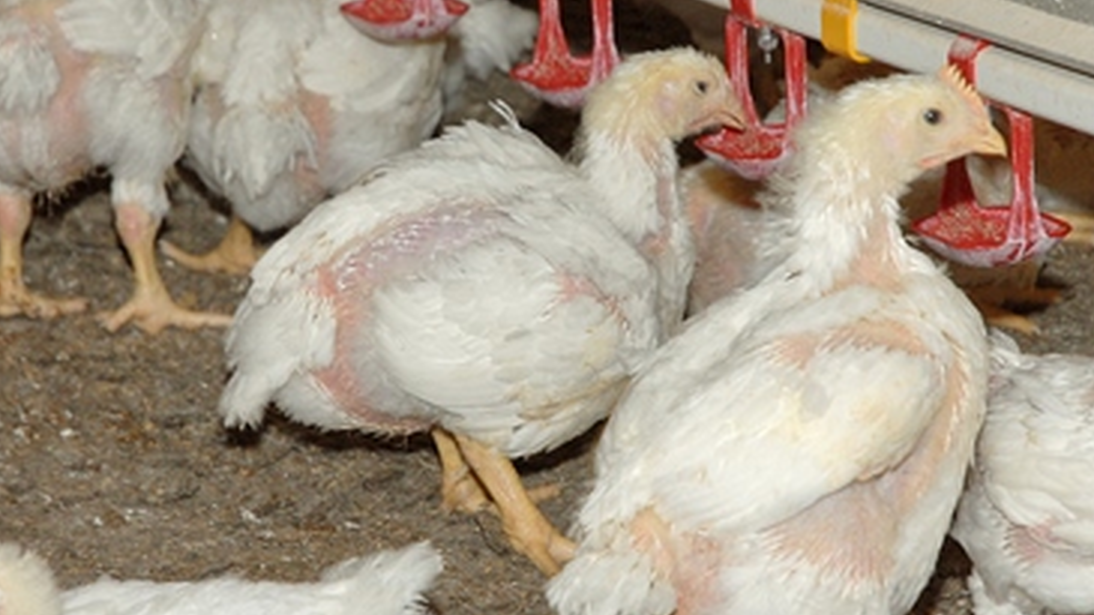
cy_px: 177
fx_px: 5597
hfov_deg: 11.2
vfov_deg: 6.3
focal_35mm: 193
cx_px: 677
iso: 320
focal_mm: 70
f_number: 5.6
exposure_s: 1/60
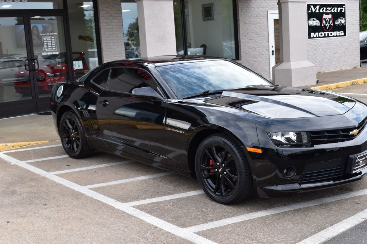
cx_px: 184
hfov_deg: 42.3
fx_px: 474
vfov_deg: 28.9
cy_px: 122
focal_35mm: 46
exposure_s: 1/200
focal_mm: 31
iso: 400
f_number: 10
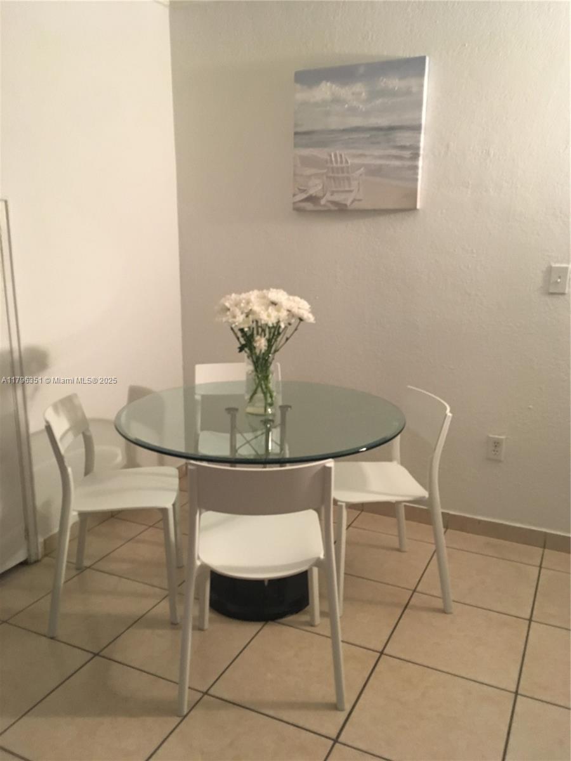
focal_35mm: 29
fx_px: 638
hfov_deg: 48.2
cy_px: 380
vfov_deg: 61.7
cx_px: 286
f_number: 2.2
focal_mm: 4.15
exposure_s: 1/24
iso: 200
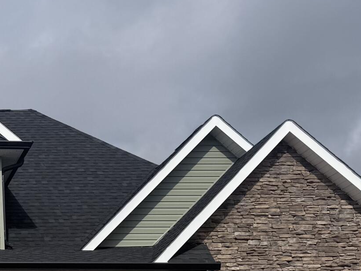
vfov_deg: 16.6
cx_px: -165
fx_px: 918
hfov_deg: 19.6
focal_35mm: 88
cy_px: 230
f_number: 1.78
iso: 80
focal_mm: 6.76
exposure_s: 1/14286
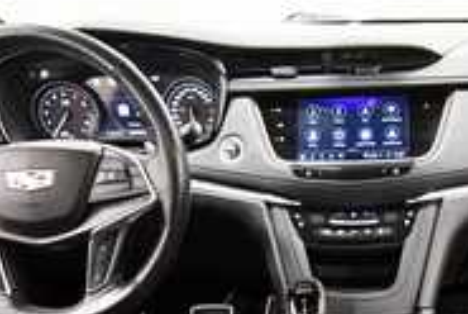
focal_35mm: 41
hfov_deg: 45.4
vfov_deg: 30.9
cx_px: 362
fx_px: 534
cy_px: 298
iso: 5000
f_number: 5
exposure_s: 1/60
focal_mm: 13
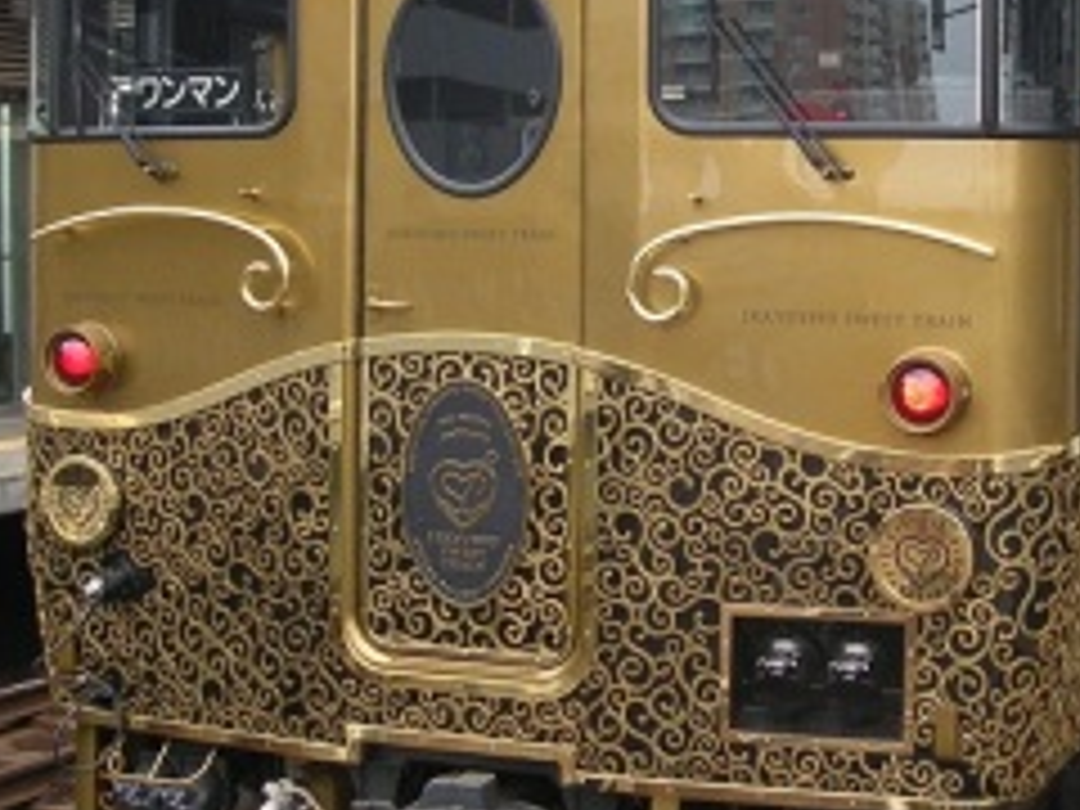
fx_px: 2278
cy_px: 317
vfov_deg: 20.1
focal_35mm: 73
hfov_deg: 26.5
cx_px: 747
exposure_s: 1/41.5
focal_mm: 5.8
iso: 50
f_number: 2.8
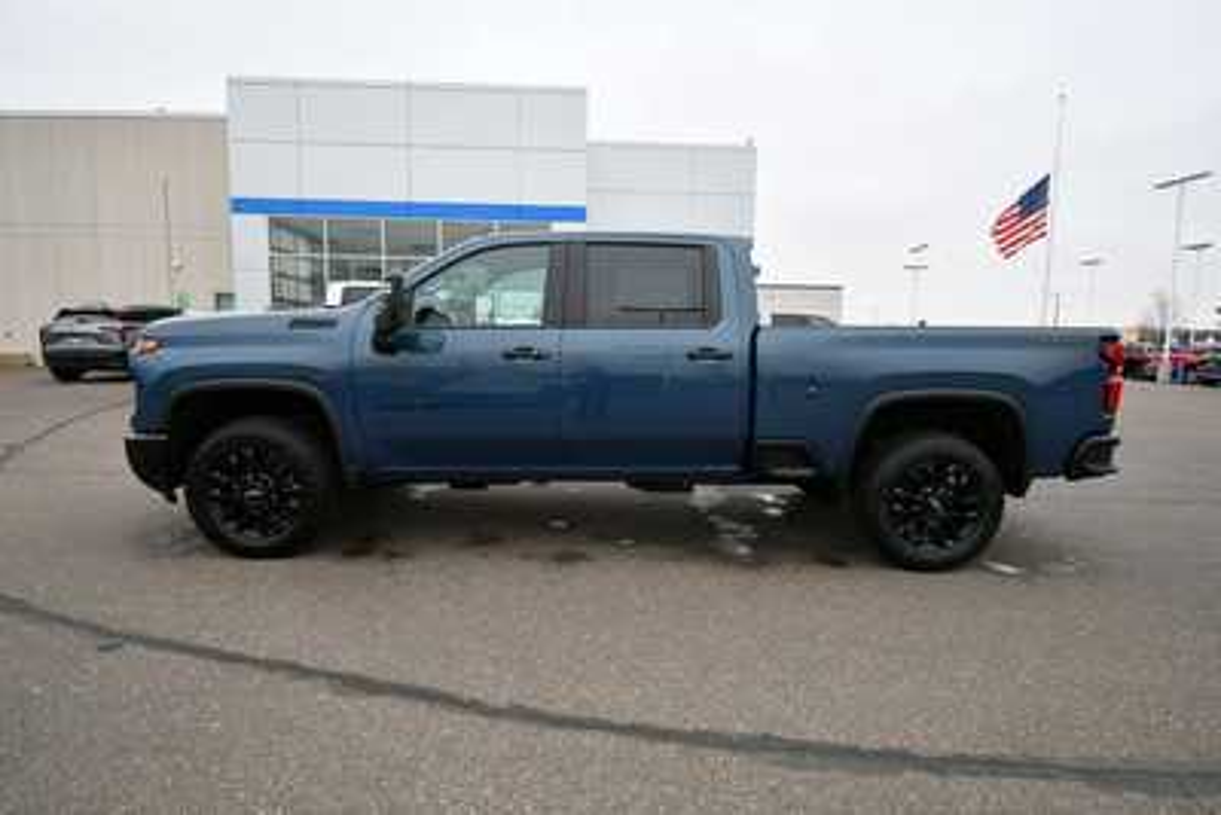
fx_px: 645
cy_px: 408
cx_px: 610
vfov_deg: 64.6
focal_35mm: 19
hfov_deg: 86.9
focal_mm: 13
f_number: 5.6
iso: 250
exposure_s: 1/250
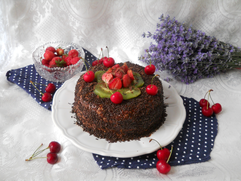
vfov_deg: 35.1
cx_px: 120
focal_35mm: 41
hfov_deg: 45.8
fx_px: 285
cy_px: 90
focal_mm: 6.72
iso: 320
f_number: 3.1
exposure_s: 1/30
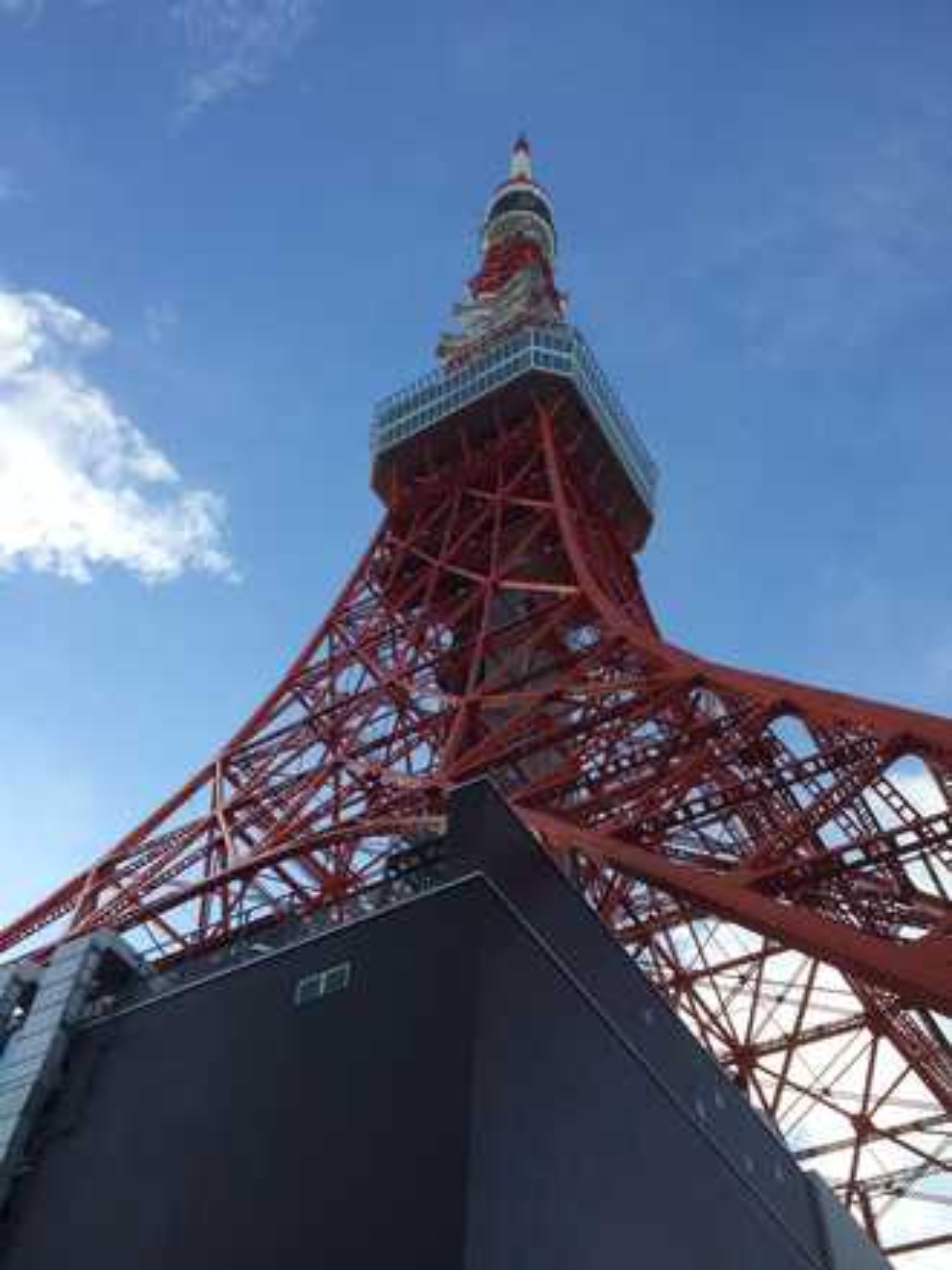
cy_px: 635
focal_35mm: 29
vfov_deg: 61.7
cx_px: 476
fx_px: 1063
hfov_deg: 48.2
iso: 32
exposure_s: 1/733
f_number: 2.2
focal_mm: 4.15
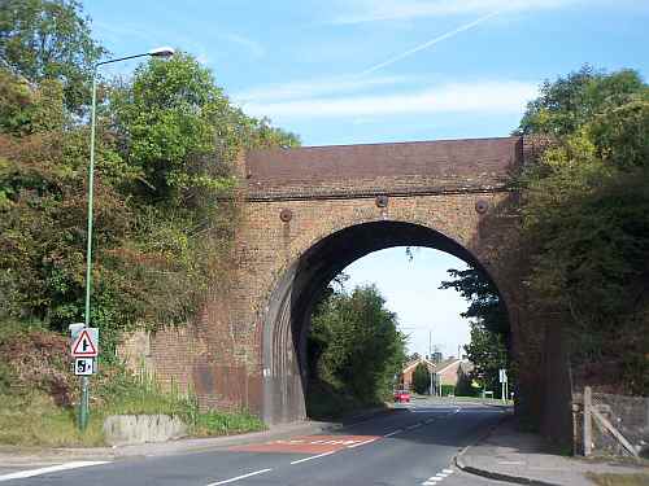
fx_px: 1144
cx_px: 324
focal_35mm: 61
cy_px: 243
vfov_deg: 24.0
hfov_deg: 31.7
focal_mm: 9.9
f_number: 4.1
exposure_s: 1/250
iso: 64
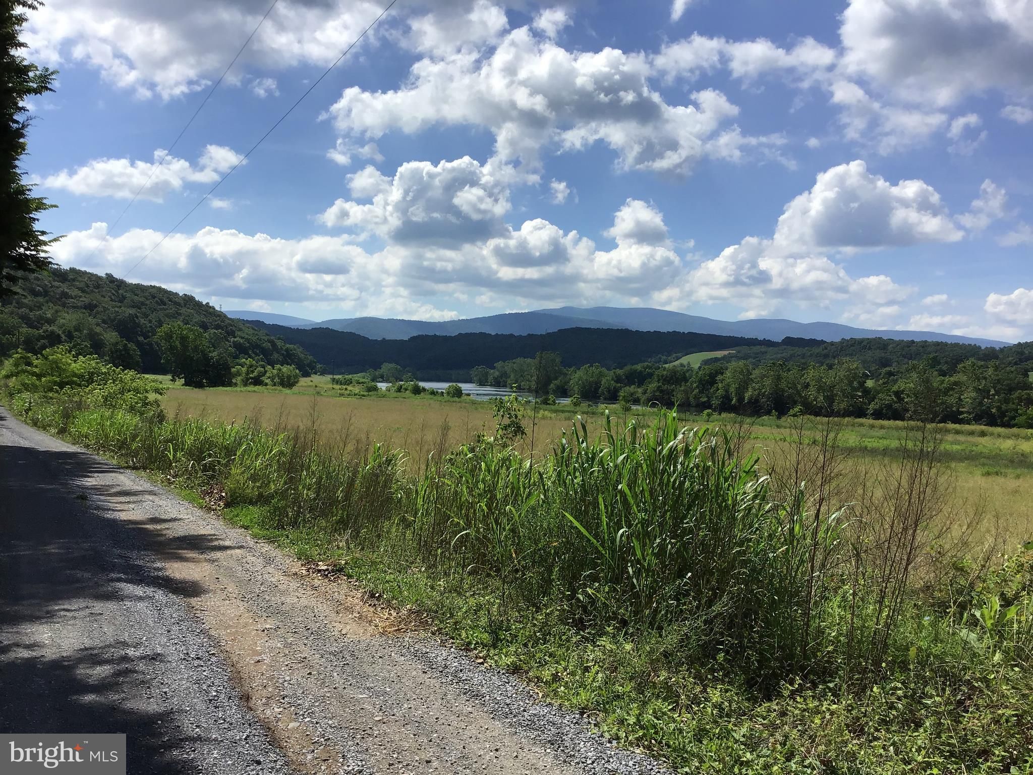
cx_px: 516
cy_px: 388
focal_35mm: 31
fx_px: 925
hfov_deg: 58.4
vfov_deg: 45.4
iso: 25
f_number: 2.4
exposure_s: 1/2469
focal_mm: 3.3
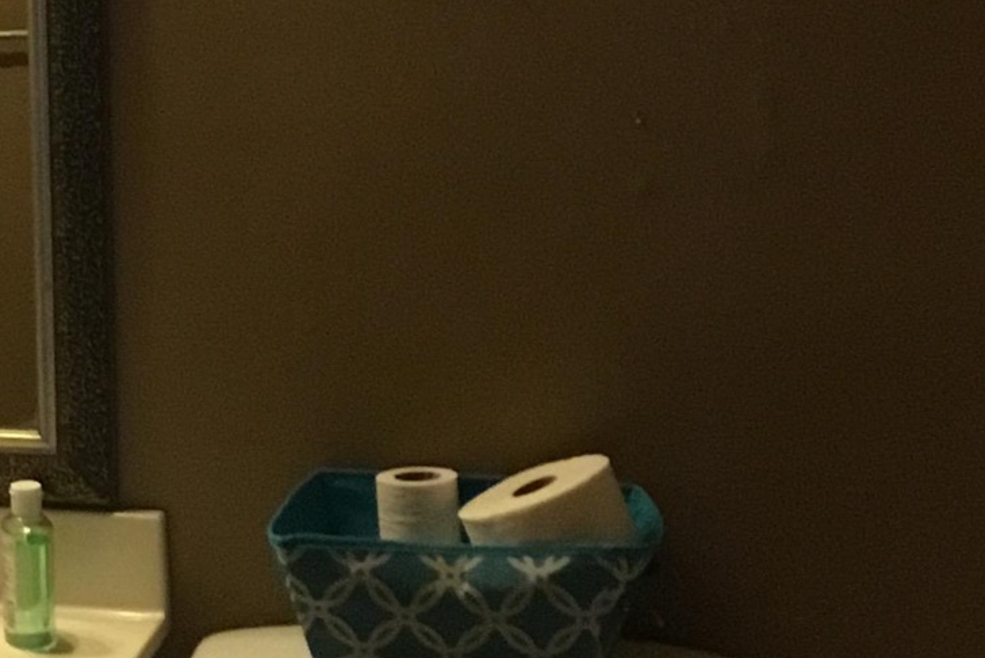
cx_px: 119
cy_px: 149
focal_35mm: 102
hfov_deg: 19.7
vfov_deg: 13.4
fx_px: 2792
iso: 250
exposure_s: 1/15
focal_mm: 3.3
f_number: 2.4
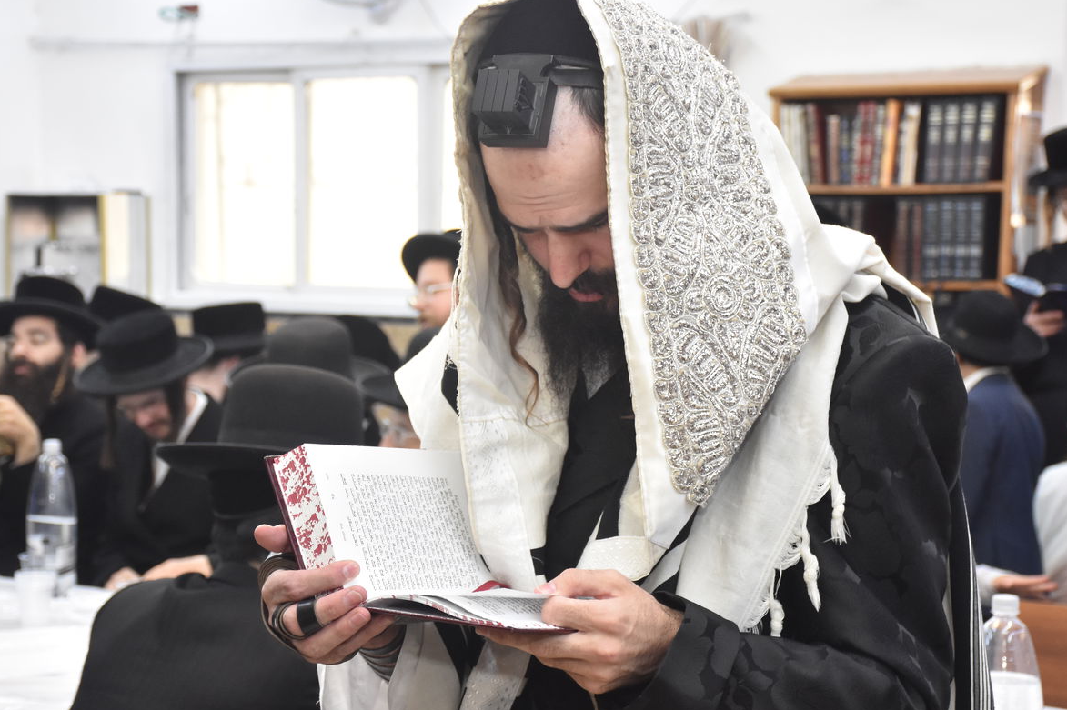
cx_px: 574
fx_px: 2388
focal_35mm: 81
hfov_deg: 25.2
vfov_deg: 16.9
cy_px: 398
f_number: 6.3
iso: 1600
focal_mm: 45
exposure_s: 1/100
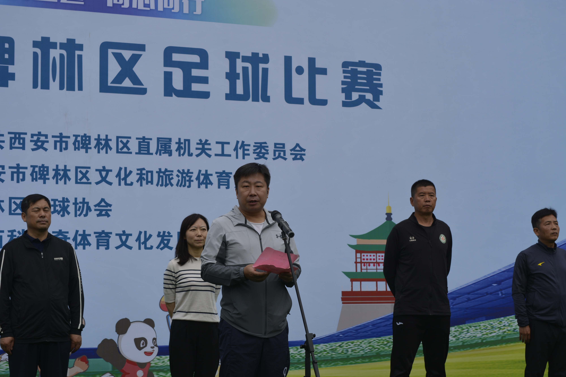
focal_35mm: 82
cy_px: 188
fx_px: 1297
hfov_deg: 24.6
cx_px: 283
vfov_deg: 16.6
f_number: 8
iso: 125
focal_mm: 55
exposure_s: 1/250
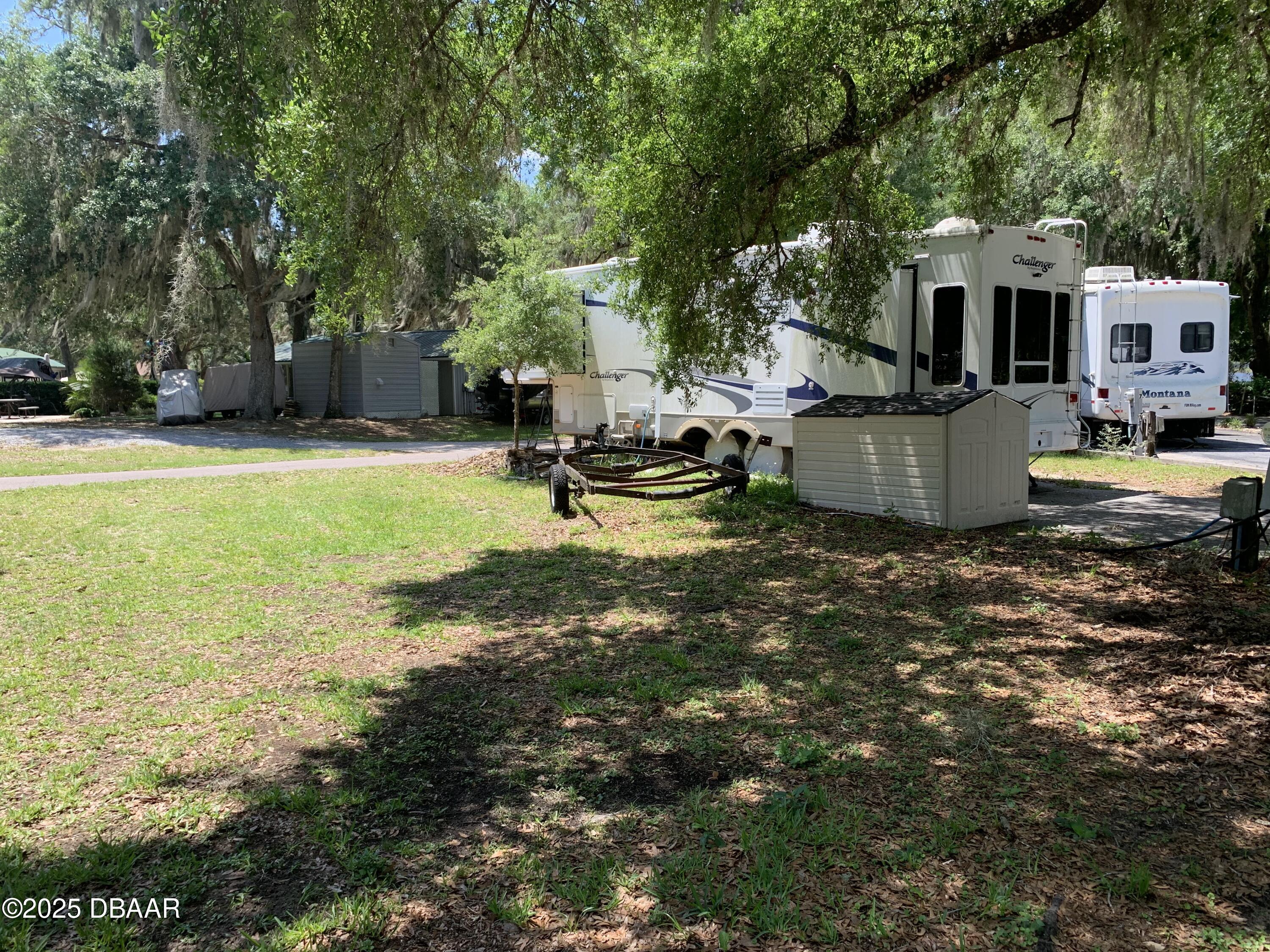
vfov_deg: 53.1
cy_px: 476
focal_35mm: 26
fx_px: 954
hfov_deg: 67.3
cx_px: 635
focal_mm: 4.25
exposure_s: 1/627
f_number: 1.8
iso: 25
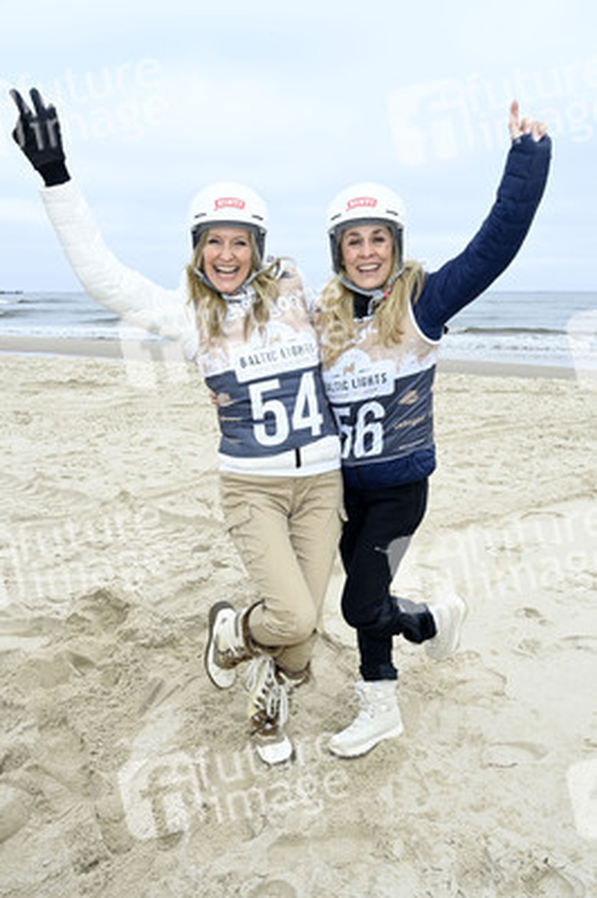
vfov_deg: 60.3
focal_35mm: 31
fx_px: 772
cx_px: 298
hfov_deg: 42.3
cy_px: 449
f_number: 11
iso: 1000
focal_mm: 31
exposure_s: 1/250
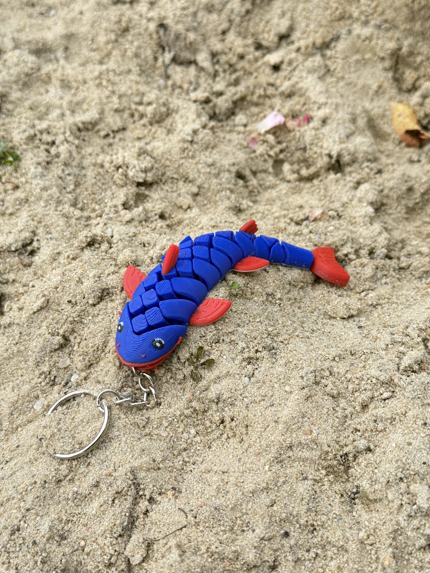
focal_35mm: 48
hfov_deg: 30.3
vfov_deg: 39.7
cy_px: 286
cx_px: 215
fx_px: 795
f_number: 1.78
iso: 80
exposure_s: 1/425
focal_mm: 6.76
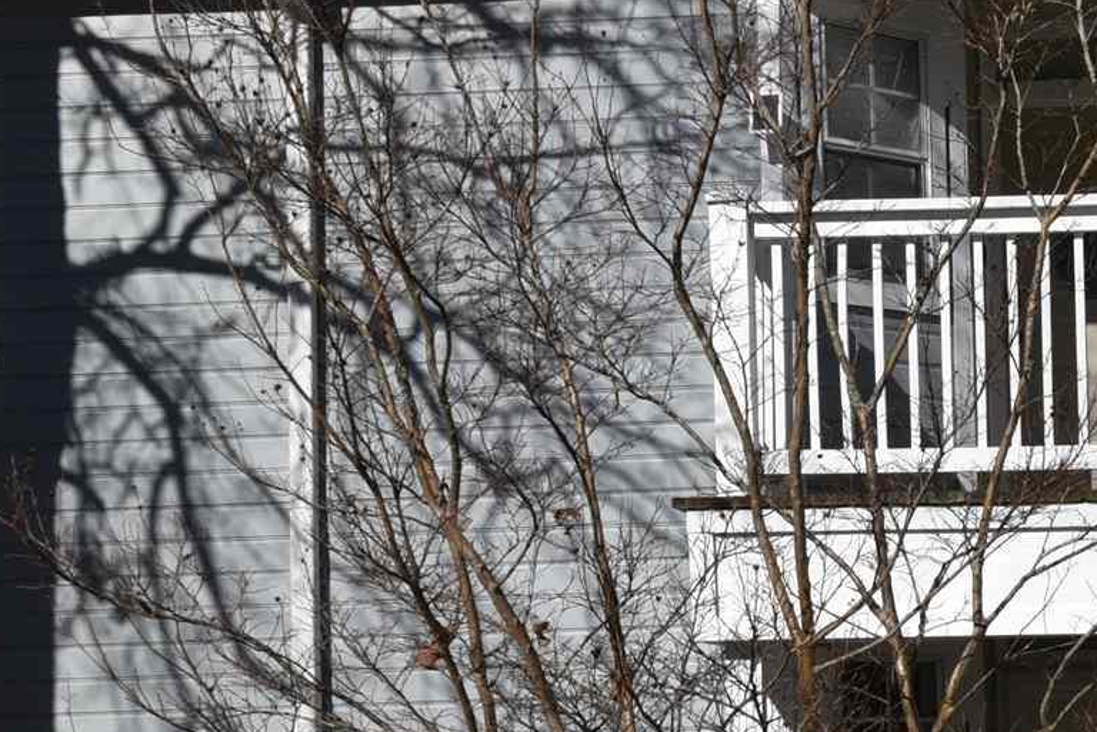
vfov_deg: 14.2
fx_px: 2927
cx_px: 1101
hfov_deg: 20.5
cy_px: 635
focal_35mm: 96
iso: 100
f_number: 14
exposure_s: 1/200
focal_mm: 24
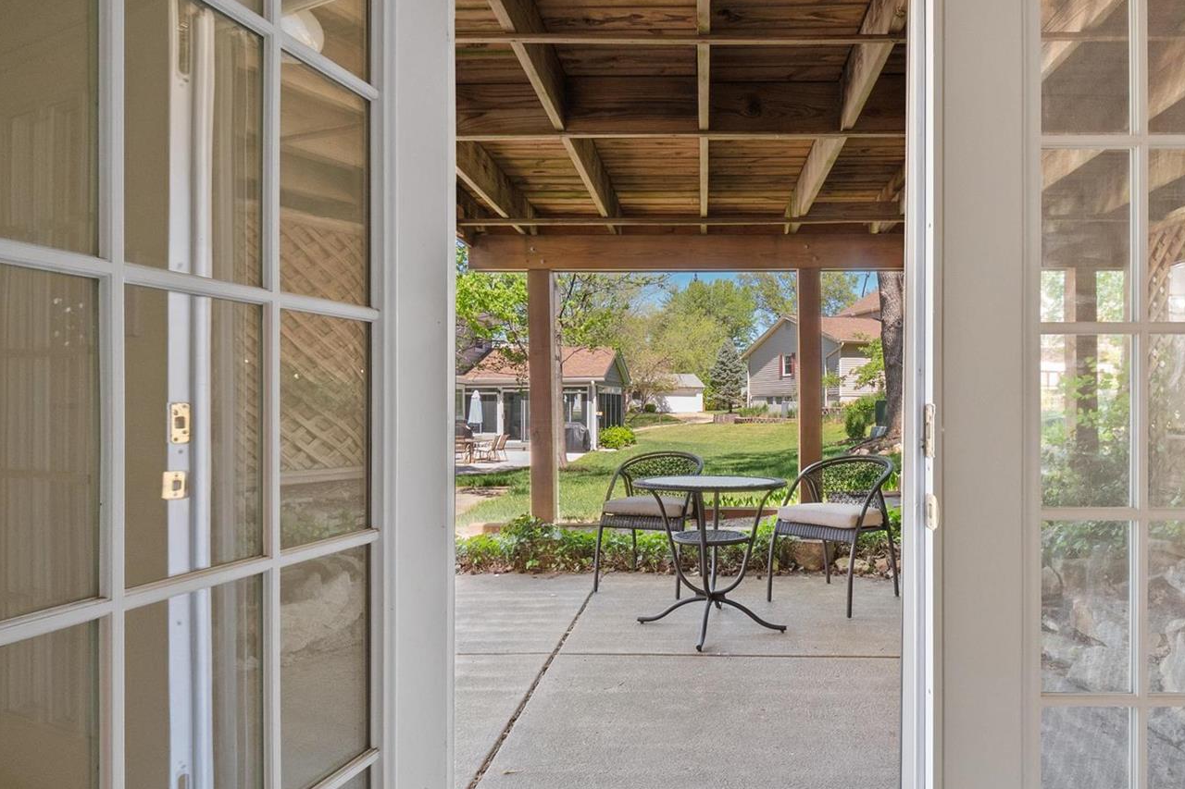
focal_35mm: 20
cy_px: 401
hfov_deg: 83.0
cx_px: 707
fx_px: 658
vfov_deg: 61.9
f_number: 8
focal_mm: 8
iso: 400
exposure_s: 1/20
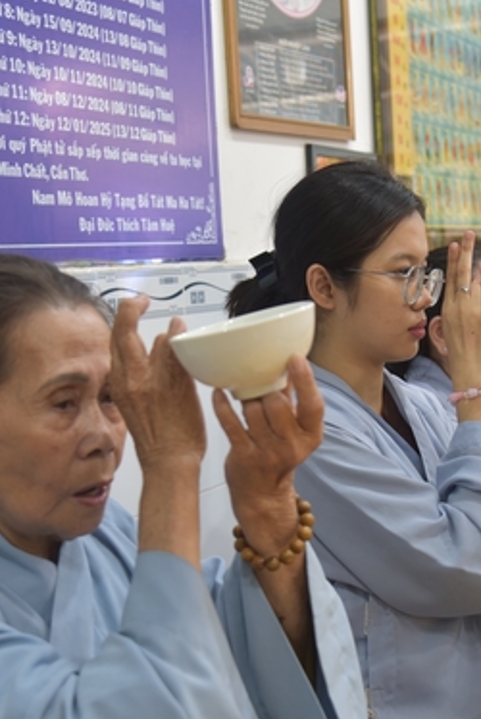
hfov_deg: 20.5
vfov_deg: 30.5
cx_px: 346
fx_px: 1320
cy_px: 381
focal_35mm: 66
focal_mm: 38
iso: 800
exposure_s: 1/60
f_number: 4
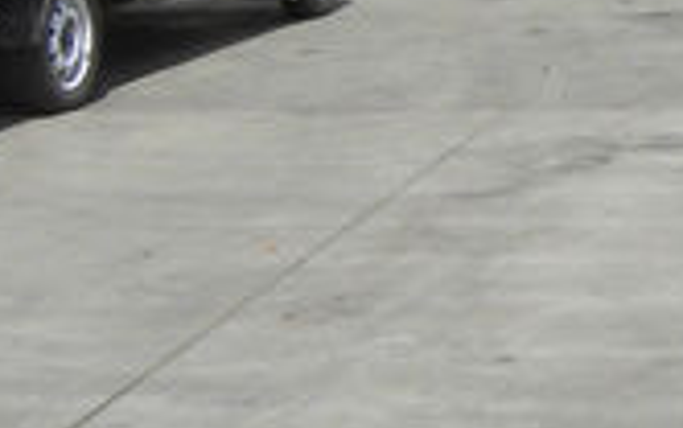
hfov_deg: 13.0
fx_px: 2775
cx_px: 1140
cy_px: -389
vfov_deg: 8.4
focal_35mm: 149
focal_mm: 4.6
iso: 64
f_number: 6.3
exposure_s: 1/346
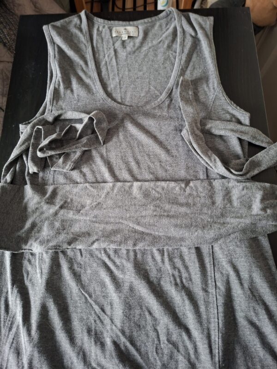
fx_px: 245
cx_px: 138
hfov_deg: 58.9
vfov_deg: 73.9
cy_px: 184
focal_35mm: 23
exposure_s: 1/20
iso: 800
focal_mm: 5.54
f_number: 1.8
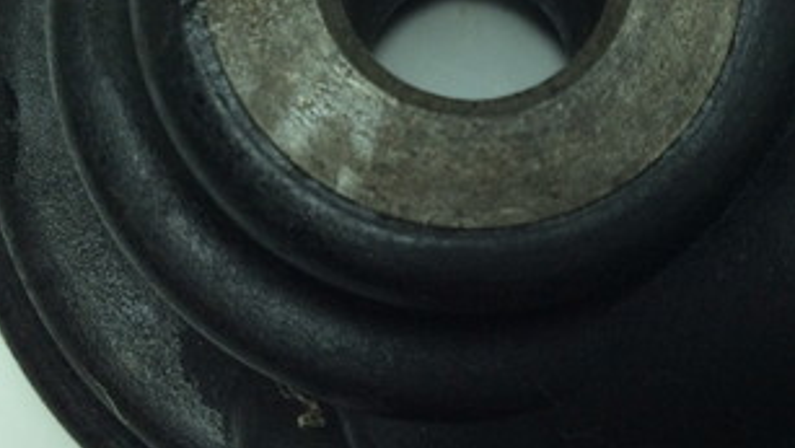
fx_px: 1434
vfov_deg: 17.6
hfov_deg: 30.8
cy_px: 75
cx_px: 528
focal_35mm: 68
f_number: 2.4
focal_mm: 3.3
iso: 32
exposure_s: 1/332
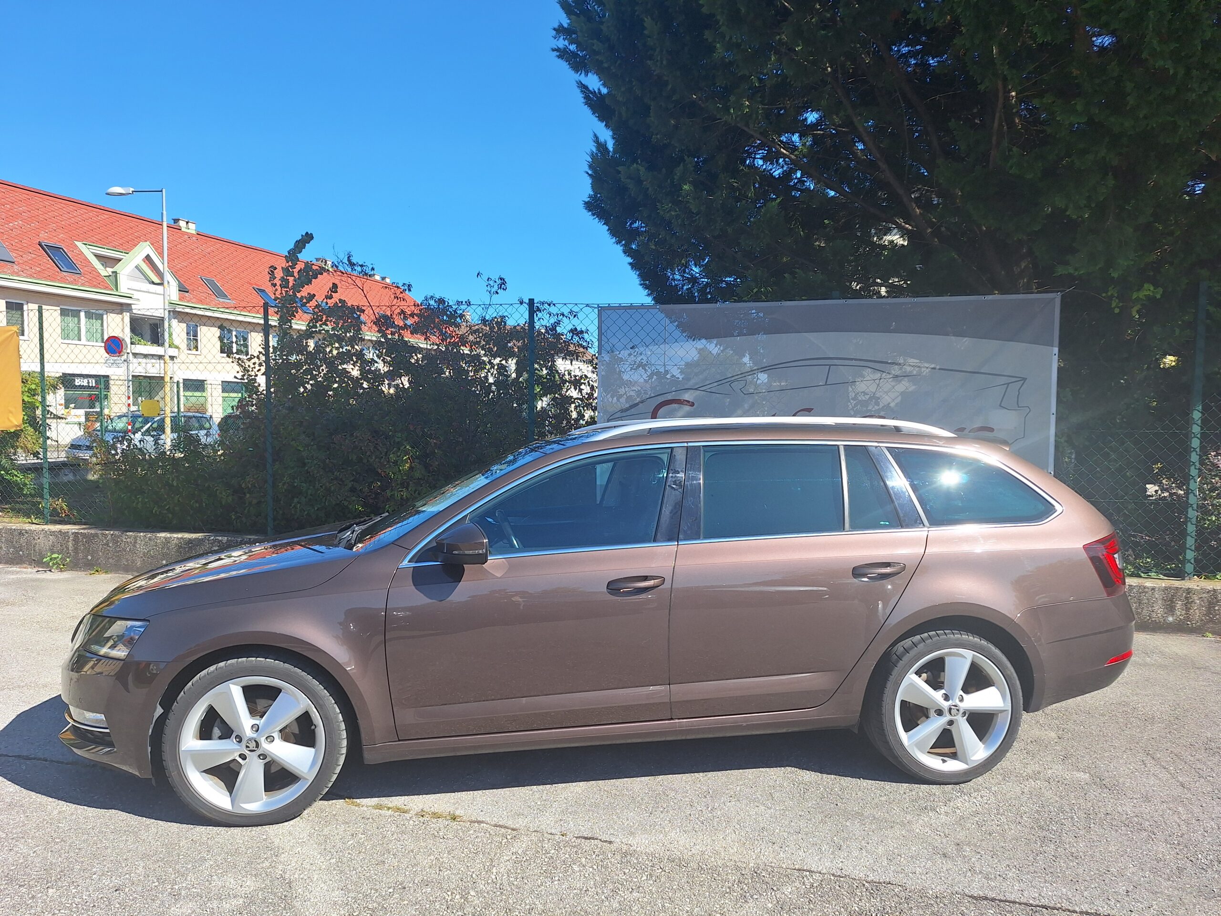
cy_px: 458
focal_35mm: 23
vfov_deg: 58.9
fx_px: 811
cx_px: 610
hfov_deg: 73.9
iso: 40
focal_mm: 5.54
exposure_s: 1/2237
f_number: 1.8
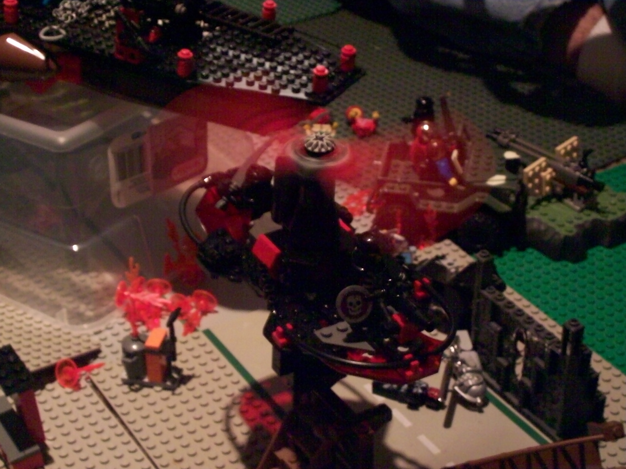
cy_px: 234
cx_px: 313
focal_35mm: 70
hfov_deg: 27.8
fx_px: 1266
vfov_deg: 21.0
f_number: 3.8
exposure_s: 1/8
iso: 160
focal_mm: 11.6
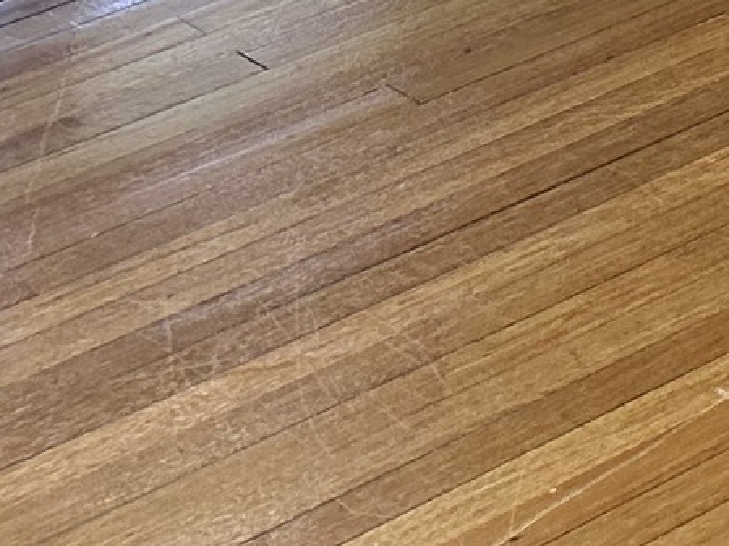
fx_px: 3452
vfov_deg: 7.9
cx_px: 2253
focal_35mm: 164
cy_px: -1029
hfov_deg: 9.3
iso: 64
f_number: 1.78
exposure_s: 1/127
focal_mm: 6.86
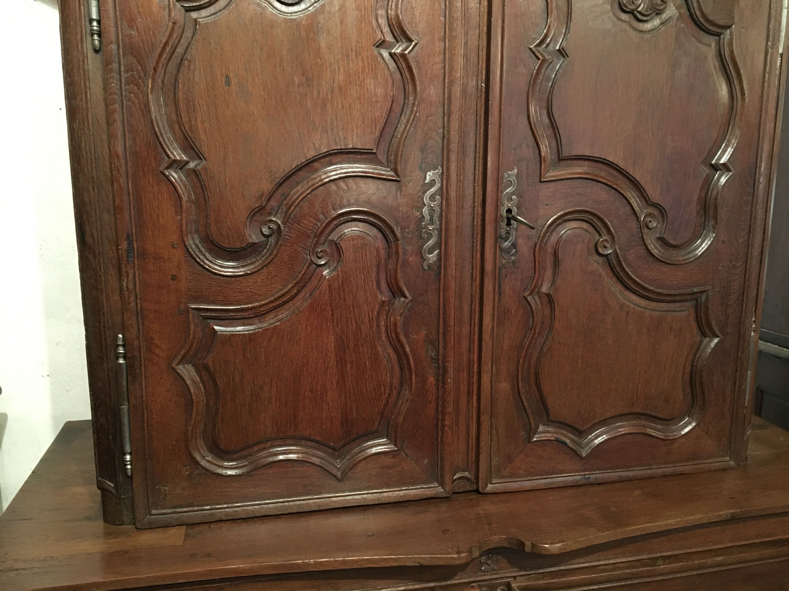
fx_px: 661
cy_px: 296
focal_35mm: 29
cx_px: 394
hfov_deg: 61.7
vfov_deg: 48.2
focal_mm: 4.15
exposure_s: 1/17
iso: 400
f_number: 2.2
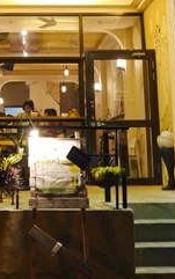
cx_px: 25
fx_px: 564
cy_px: 20
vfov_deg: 26.7
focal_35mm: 74
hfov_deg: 17.4
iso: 1600
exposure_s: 1/20
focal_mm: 14
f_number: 3.5
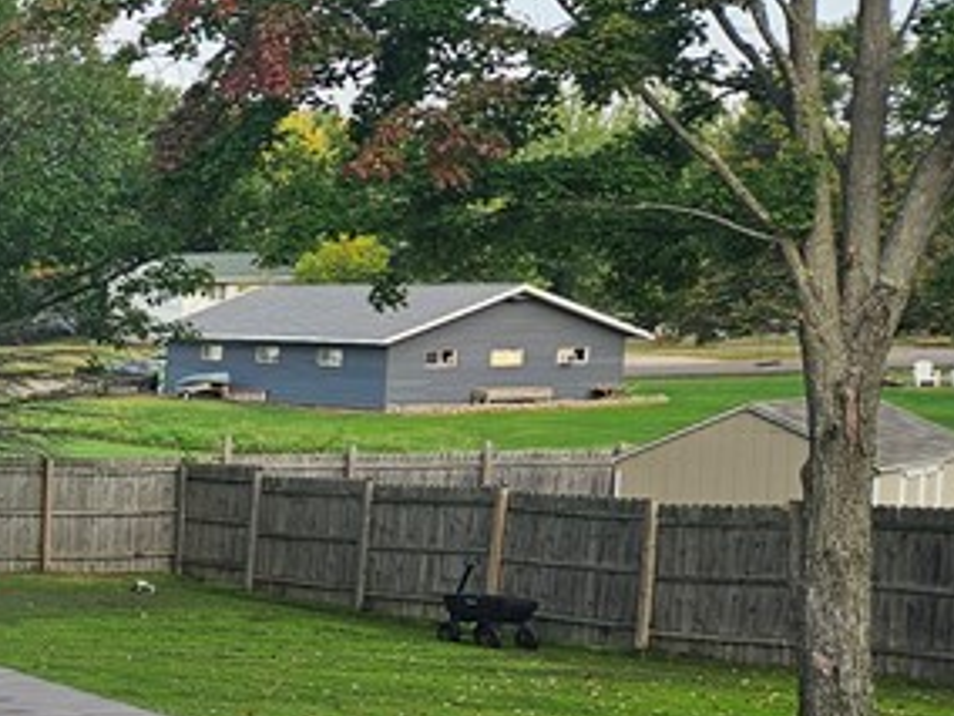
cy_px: 602
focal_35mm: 83
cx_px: -732
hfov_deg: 18.6
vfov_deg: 17.6
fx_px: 2287
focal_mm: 5.4
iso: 25
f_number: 1.8
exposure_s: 1/306
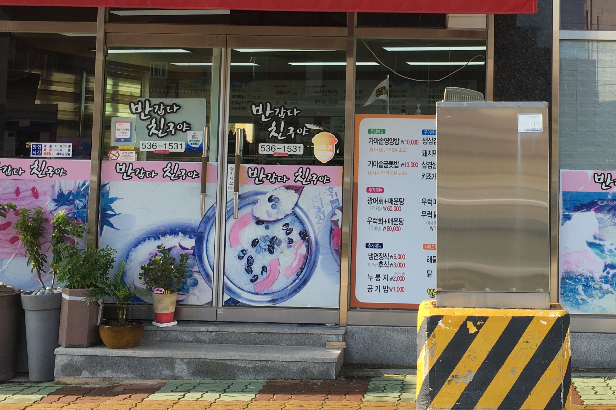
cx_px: 430
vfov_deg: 24.8
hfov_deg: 36.3
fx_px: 924
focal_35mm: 54
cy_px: 107
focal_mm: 4.15
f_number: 2.2
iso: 25
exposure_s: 1/345
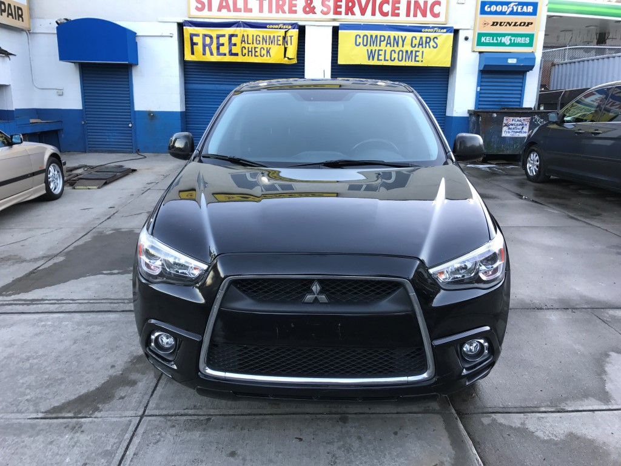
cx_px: 310
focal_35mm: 28
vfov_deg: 49.7
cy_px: 233
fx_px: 502
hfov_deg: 63.4
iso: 25
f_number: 1.8
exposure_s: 1/60
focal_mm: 3.99
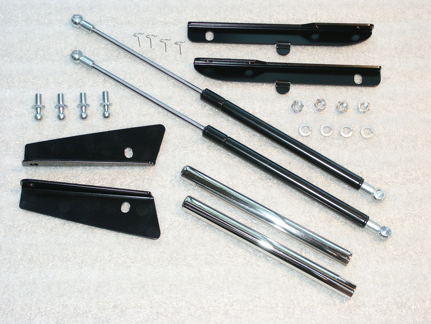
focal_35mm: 74
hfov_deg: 26.3
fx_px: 921
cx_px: 216
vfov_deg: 19.9
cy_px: 162
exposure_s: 1/250
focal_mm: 18.34
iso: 200
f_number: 3.5
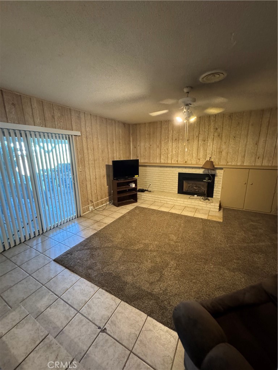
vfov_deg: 102.1
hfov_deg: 85.7
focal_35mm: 14
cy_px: 185
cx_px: 139
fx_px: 150
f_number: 2.2
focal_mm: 2.22
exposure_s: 1/40
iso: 1000
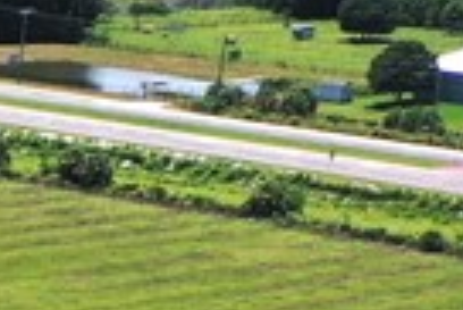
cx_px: -946
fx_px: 2884
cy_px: 944
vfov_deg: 5.7
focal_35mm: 224
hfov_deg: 7.9
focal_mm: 10.26
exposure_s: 1/1250
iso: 100
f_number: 4
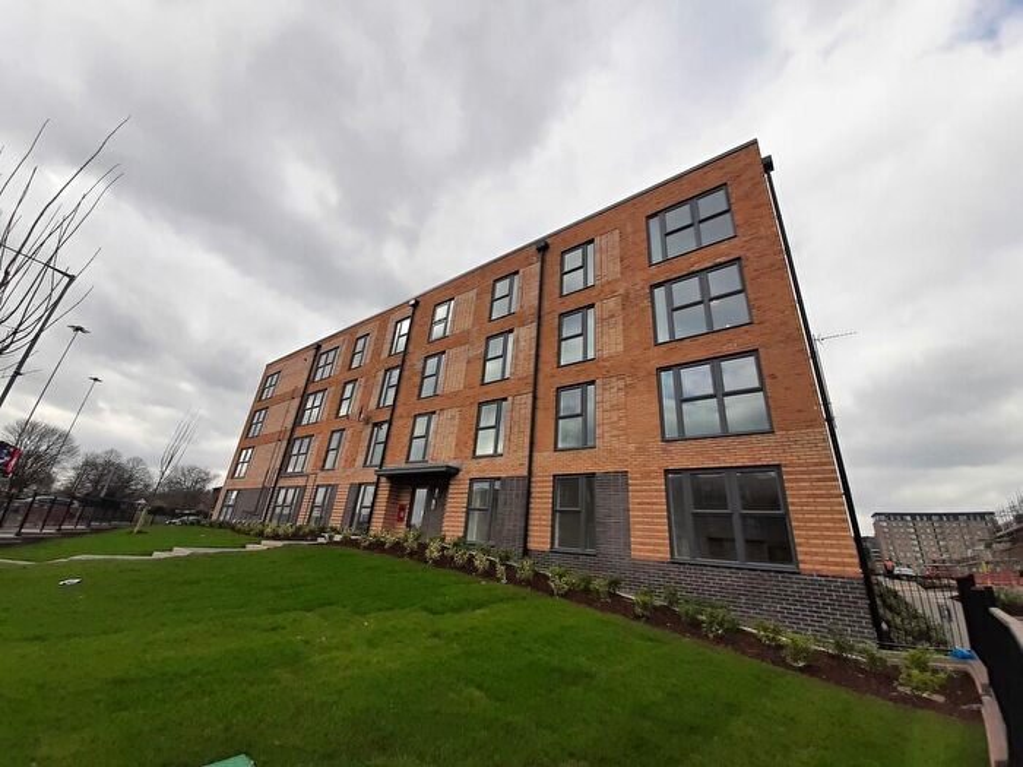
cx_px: 512
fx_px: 384
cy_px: 384
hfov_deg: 106.2
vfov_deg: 89.9
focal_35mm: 13
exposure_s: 1/1115
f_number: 2.2
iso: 40
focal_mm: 1.42
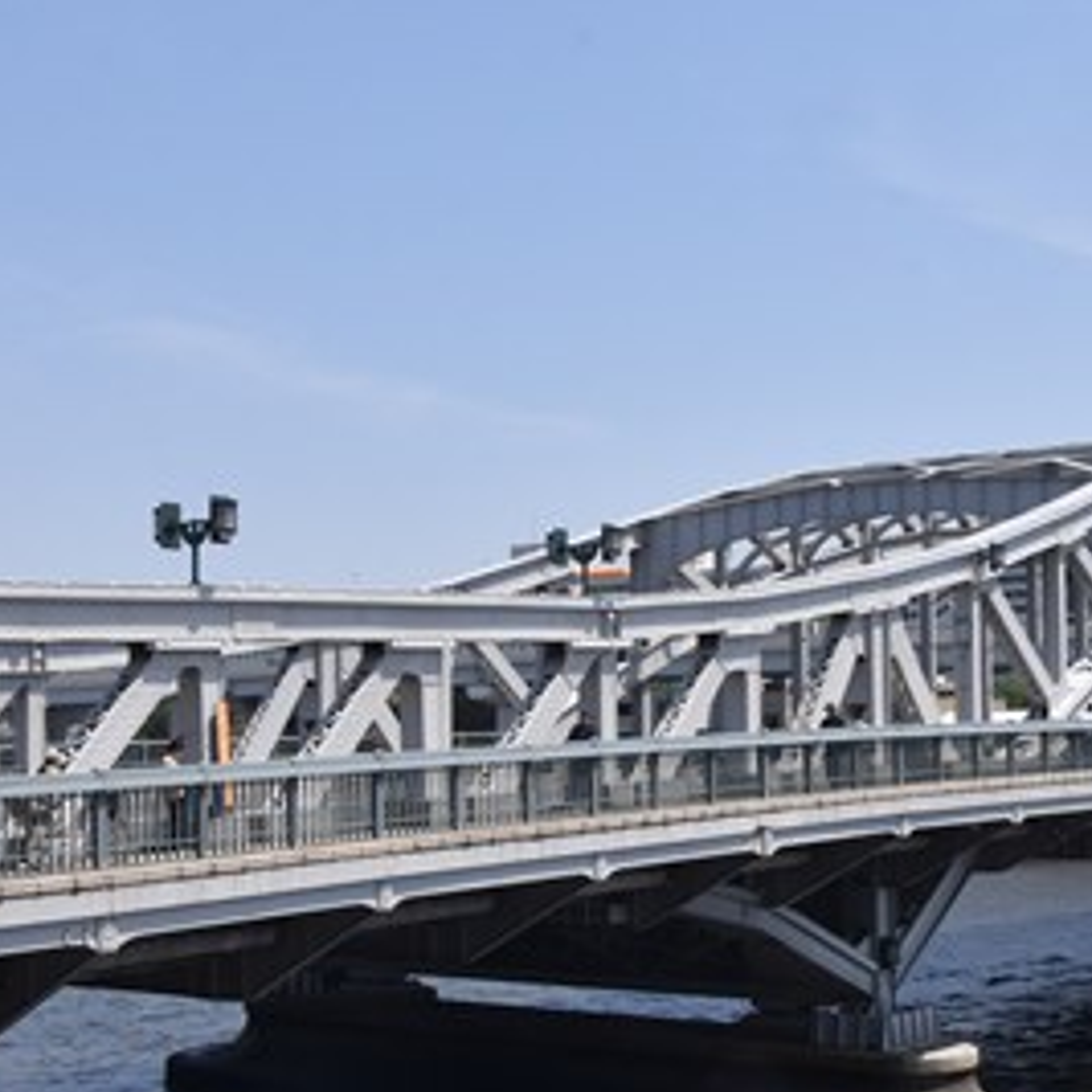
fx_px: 1963
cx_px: 699
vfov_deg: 31.0
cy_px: 656
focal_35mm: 55
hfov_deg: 30.9
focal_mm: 18
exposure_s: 1/640
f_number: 13
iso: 800
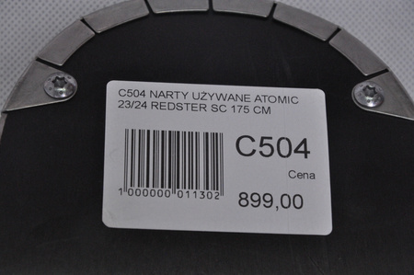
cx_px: 207
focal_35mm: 158
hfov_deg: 13.1
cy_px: 138
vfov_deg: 8.7
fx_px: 1809
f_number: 9.5
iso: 3200
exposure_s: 1/125
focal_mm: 105
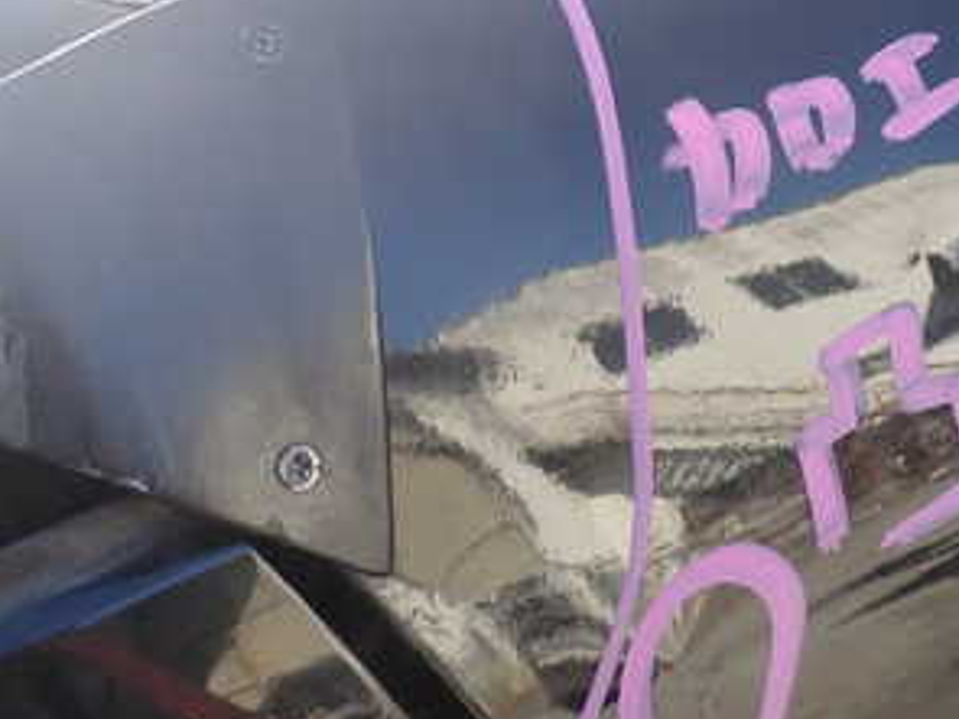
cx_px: 504
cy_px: 211
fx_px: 1689
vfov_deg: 23.8
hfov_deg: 31.7
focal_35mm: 61
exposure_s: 1/160
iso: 100
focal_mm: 5.4
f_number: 3.2
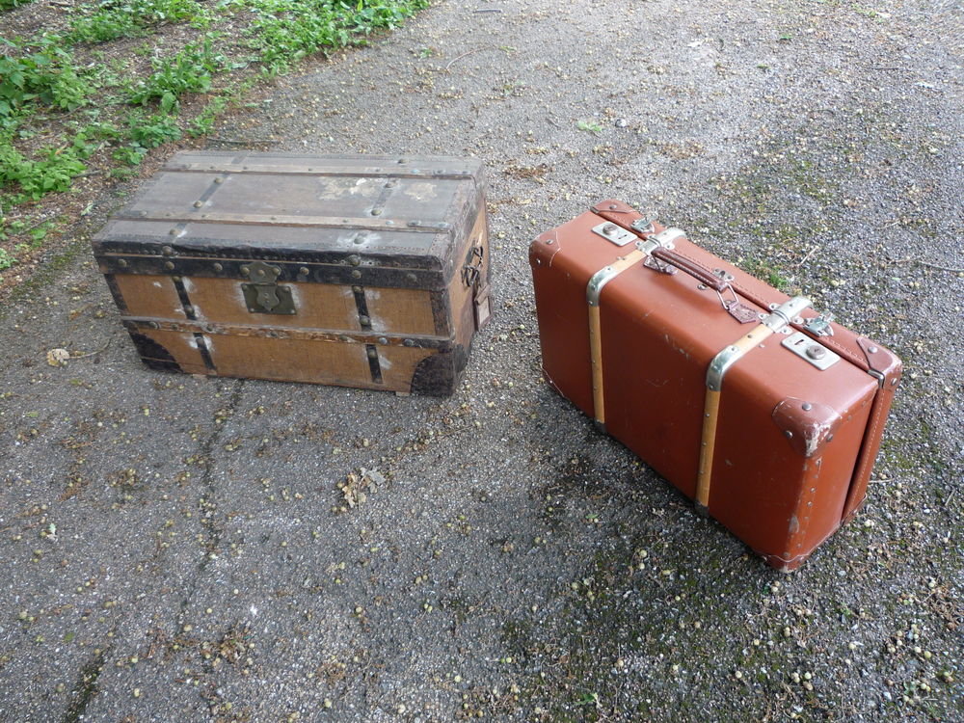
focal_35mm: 30
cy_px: 362
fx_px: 835
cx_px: 482
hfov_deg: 60.0
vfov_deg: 46.8
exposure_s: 1/50
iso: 100
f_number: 3.3
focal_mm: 5.2
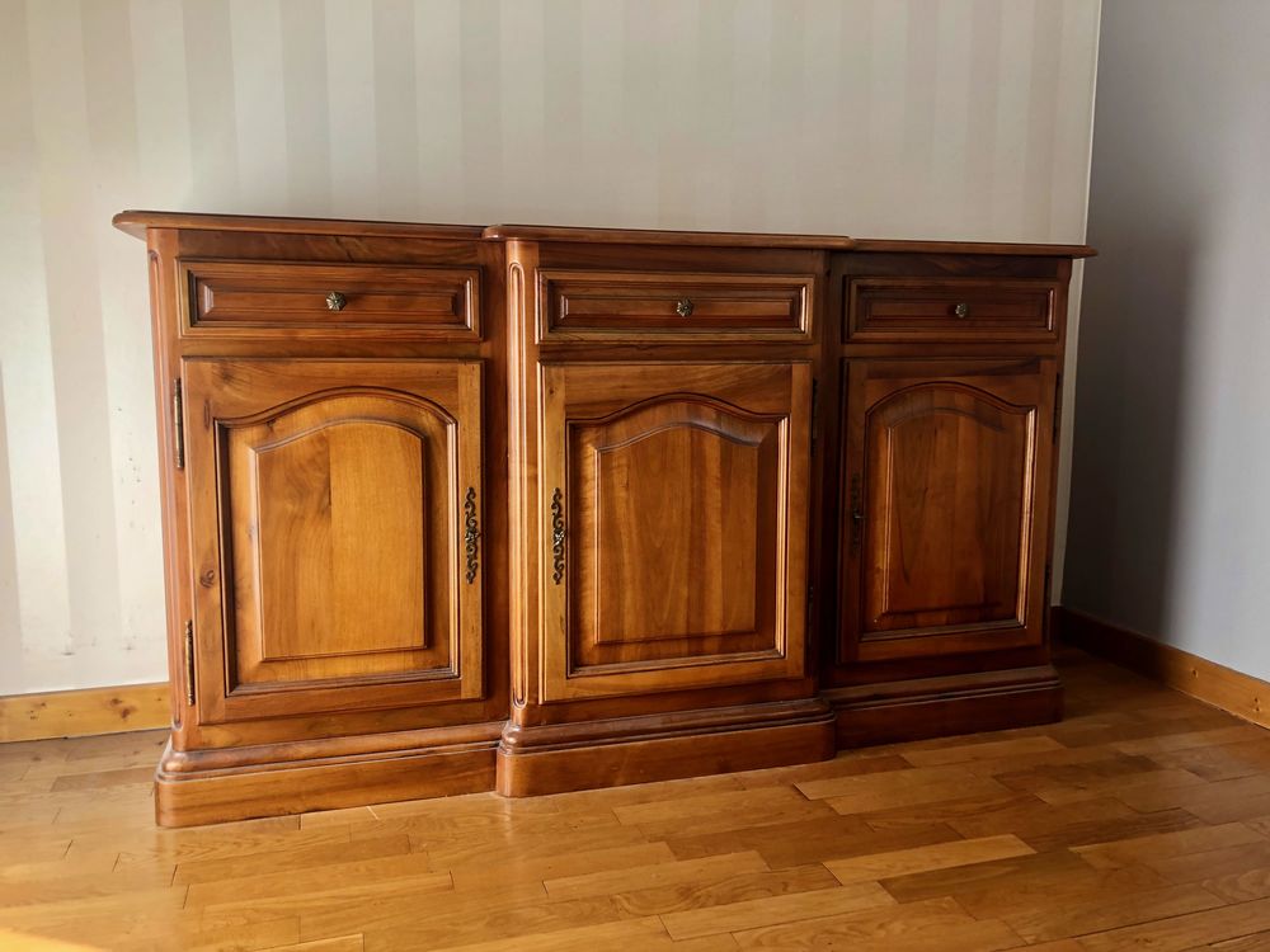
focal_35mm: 28
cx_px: 635
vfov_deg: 49.7
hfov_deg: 63.4
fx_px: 1027
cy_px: 476
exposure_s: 1/120
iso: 32
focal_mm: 4
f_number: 1.8
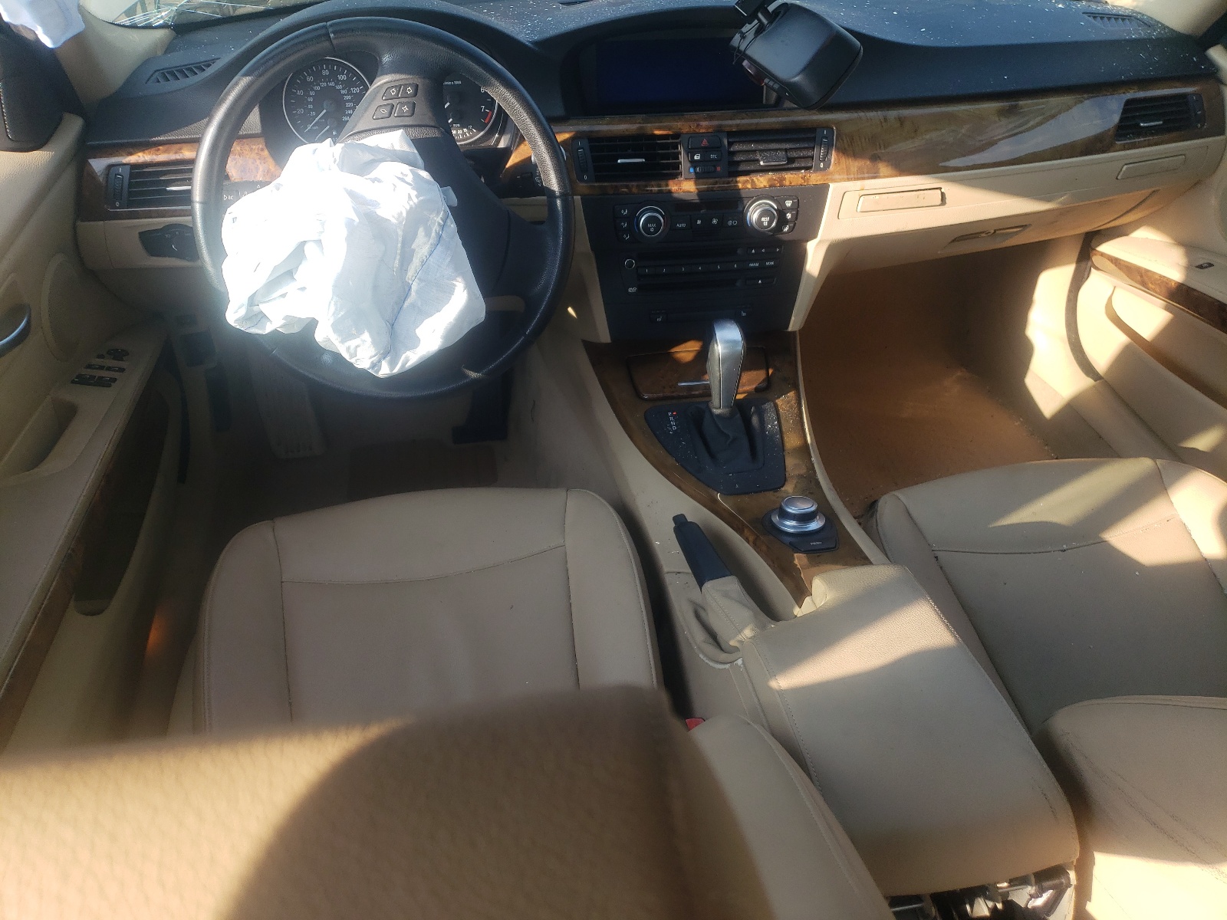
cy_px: 460
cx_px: 614
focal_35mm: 26
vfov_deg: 53.1
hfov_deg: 67.3
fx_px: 922
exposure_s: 1/476
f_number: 1.5
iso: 50
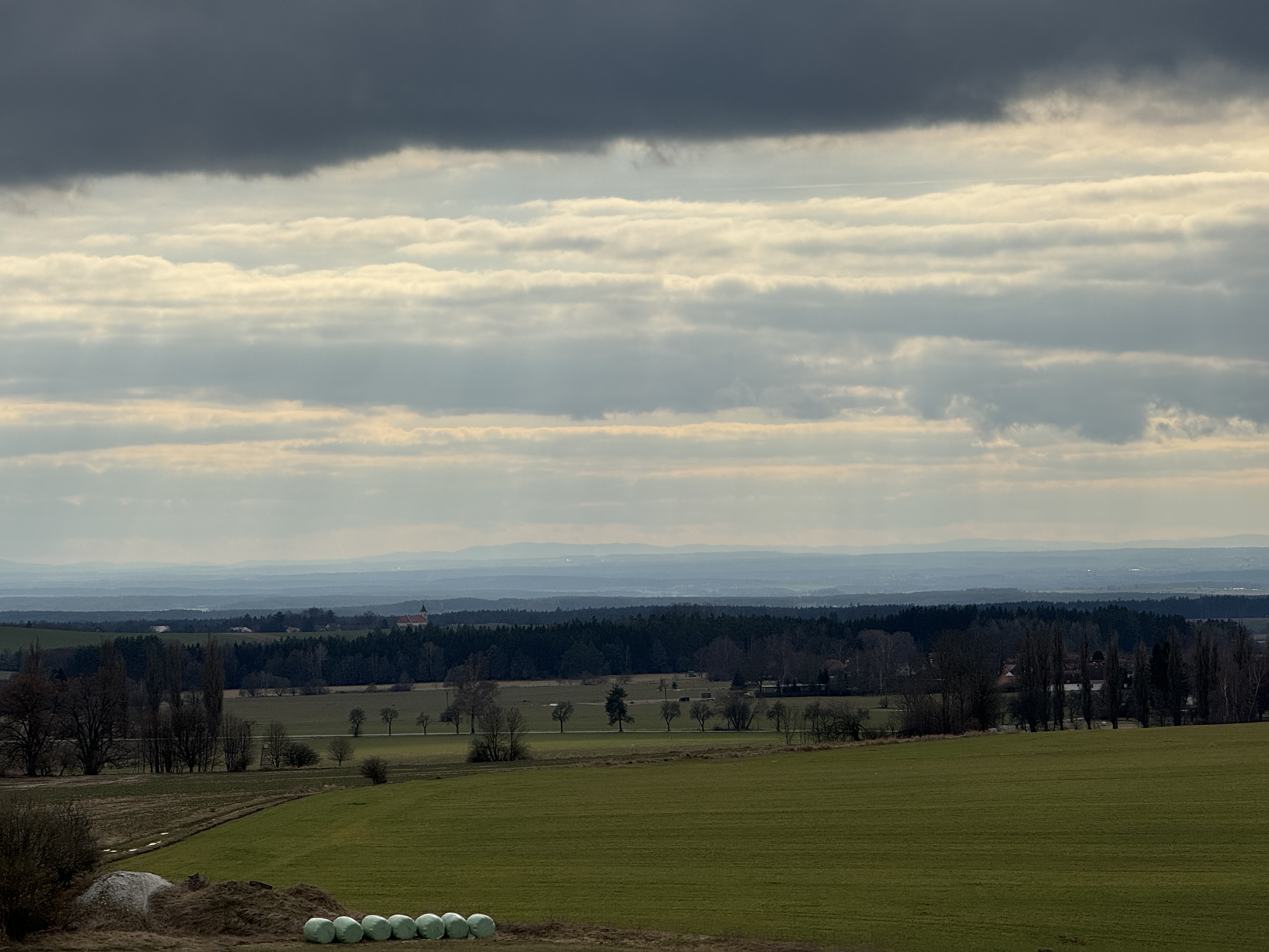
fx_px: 4399
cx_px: 634
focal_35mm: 120
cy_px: 476
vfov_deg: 12.3
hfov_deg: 16.4
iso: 50
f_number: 2.8
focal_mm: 15.66
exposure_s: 1/3344
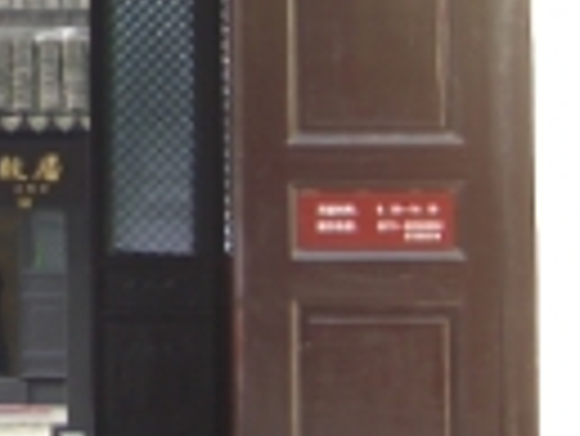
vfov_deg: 10.9
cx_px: -126
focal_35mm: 135
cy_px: -36
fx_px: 2264
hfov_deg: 14.1
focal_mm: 8
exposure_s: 1/100
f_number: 2.8
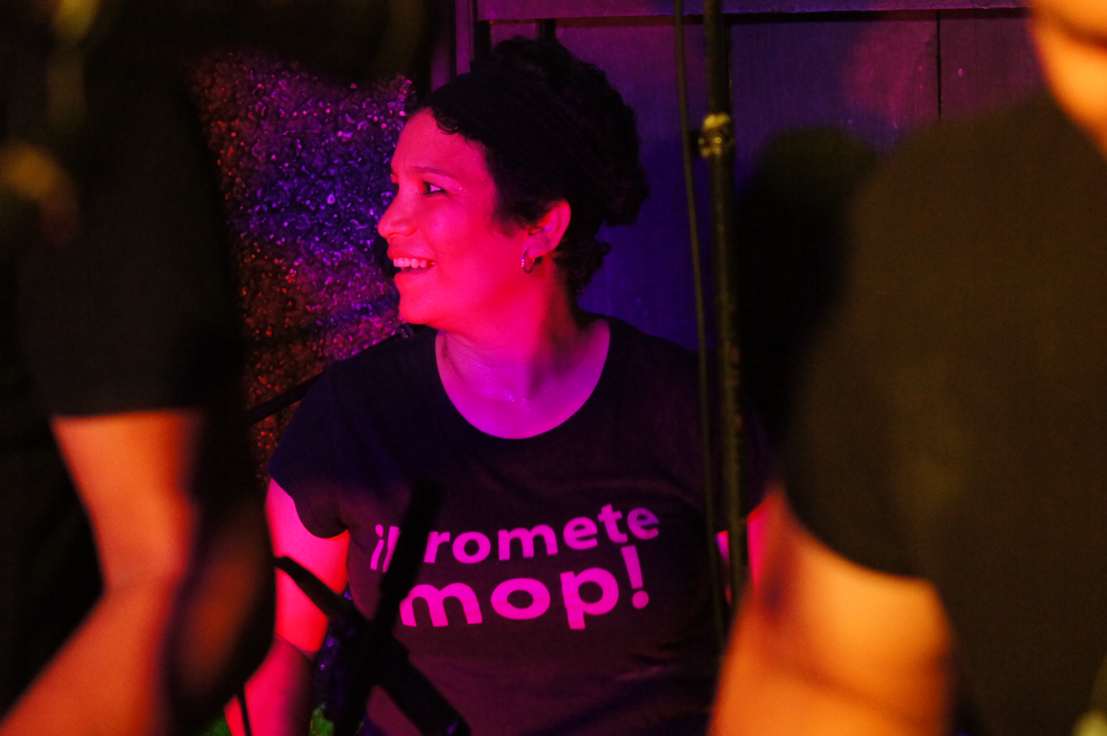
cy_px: 368
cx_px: 554
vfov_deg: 10.7
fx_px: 3916
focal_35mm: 128
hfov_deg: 16.1
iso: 3200
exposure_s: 1/50
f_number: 4.5
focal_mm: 85
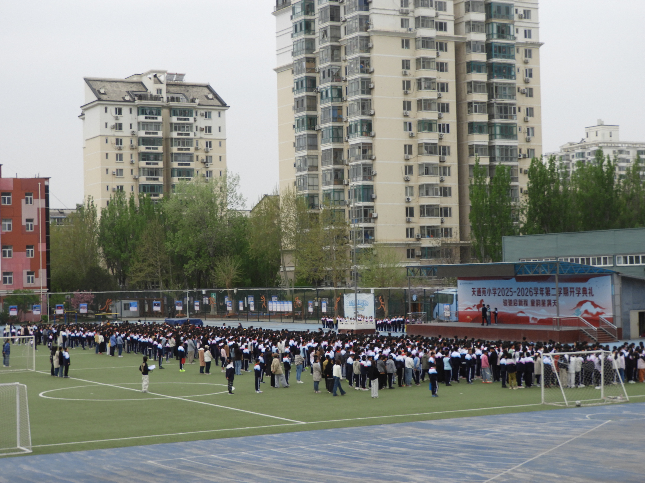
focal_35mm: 70
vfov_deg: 21.0
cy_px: 242
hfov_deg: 27.8
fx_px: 1304
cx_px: 322
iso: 100
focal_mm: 12.5
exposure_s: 1/400
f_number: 4.5
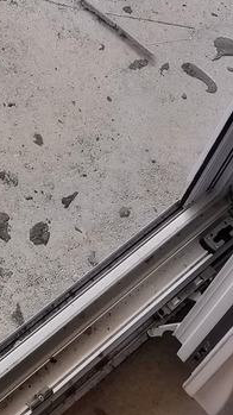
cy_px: -127
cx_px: -127
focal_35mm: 72
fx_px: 792
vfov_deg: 25.3
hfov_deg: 15.3
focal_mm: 2.35
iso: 50
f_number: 2.2
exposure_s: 1/131
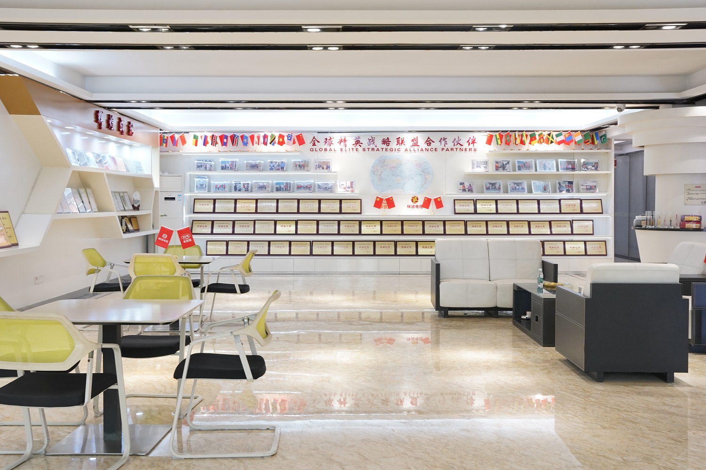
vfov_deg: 33.9
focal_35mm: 39
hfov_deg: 49.1
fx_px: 772
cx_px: 353
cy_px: 235
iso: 2000
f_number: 8
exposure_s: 1/60
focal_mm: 39.4
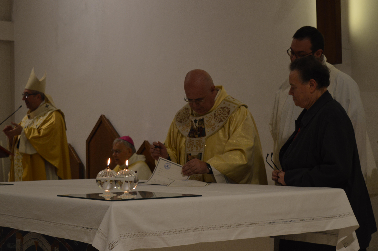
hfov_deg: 29.3
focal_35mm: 69
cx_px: 189
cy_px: 126
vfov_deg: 19.7
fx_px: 724
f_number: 5
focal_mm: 46
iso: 400
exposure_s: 1/50
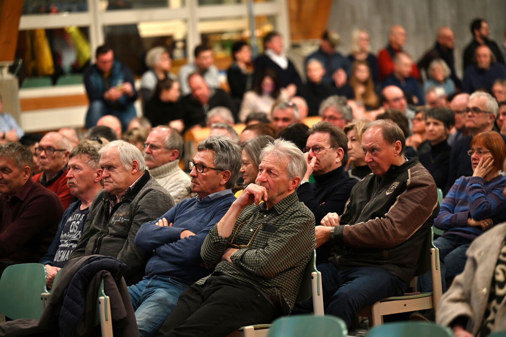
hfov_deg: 13.3
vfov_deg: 8.8
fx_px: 2178
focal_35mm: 155
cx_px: 253
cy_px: 168
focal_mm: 155
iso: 800
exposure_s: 1/30
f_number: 3.2
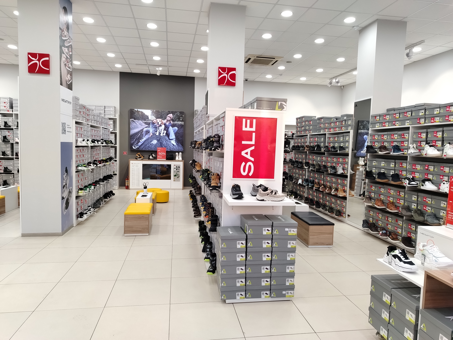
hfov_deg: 71.6
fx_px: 314
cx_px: 226
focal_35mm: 24
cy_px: 170
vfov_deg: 56.8
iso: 221
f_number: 1.75
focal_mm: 5.25
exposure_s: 1/50
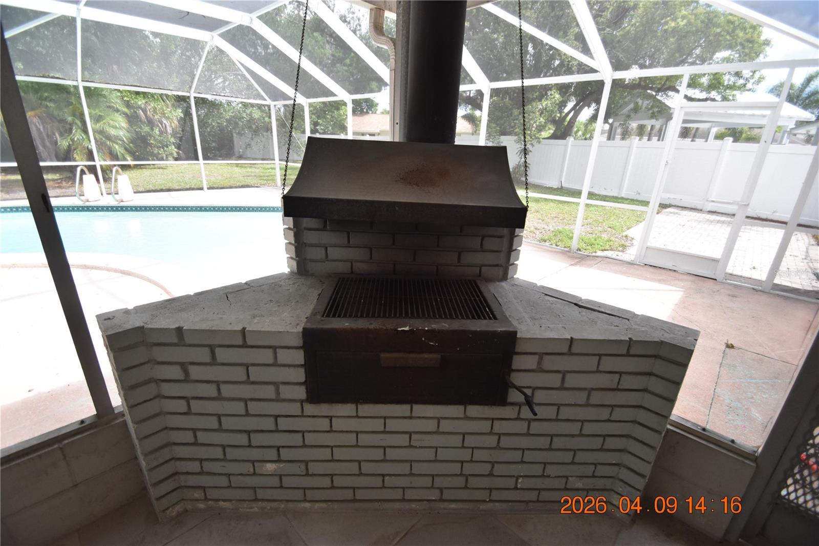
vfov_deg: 77.3
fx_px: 341
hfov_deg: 100.4
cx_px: 410
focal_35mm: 15
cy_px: 273
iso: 800
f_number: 3.5
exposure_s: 1/750
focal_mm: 10
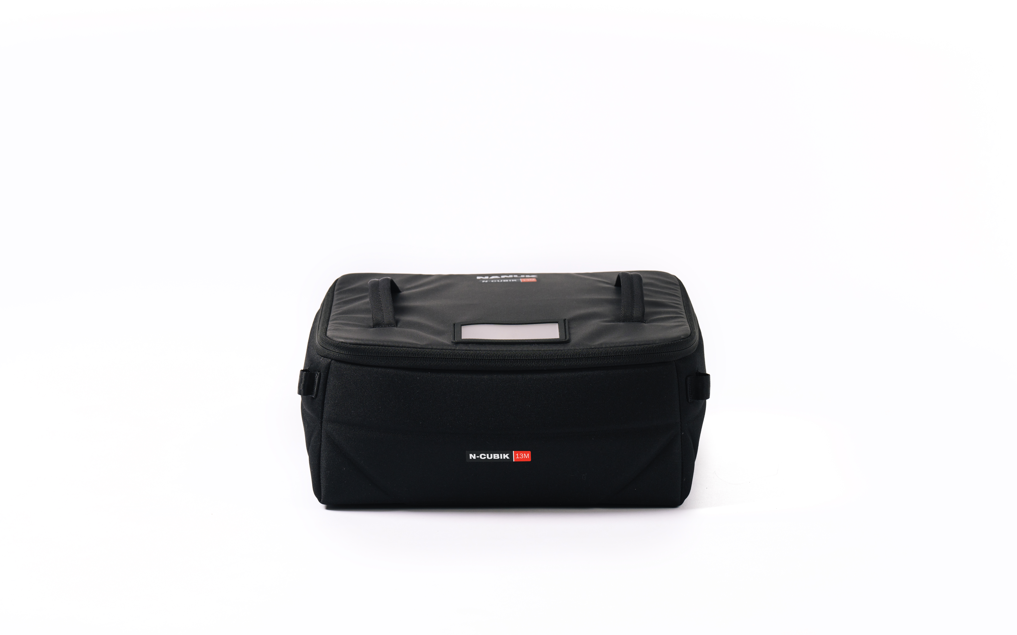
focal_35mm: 119
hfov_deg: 17.5
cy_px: 304
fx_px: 3298
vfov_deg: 11.0
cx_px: 508
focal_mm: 116
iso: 200
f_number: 8
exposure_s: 1/200
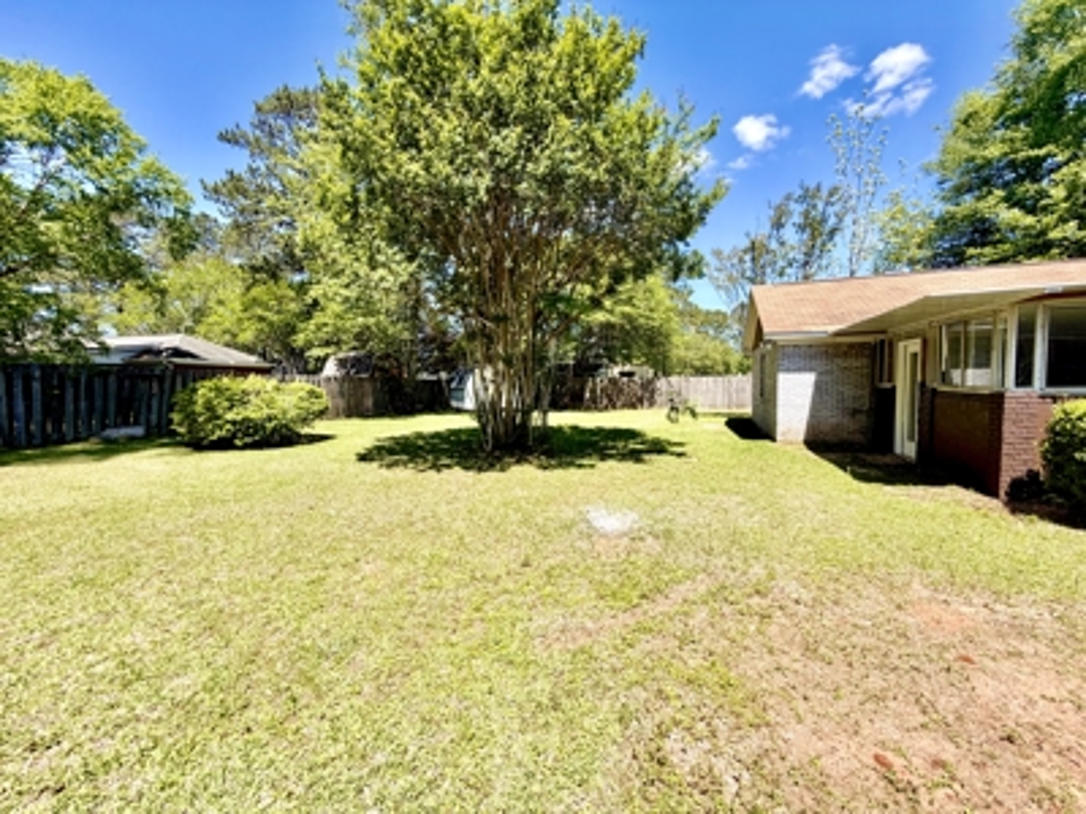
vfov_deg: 85.7
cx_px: 543
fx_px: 439
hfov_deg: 102.1
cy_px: 407
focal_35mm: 14
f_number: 2.2
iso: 32
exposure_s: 1/770
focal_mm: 2.22
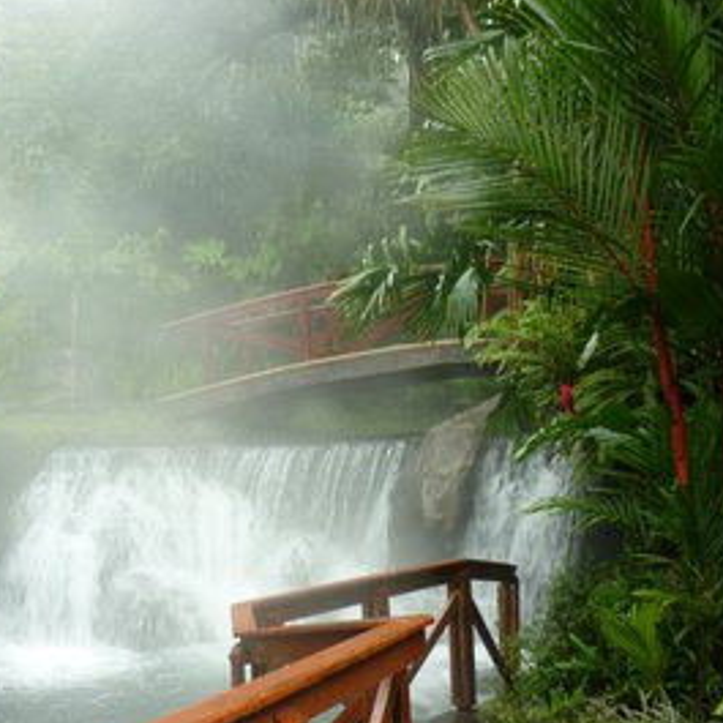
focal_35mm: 44
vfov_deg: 38.3
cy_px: 401
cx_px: 246
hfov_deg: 38.0
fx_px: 1040
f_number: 2.8
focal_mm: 5.5
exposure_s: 1/40
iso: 80
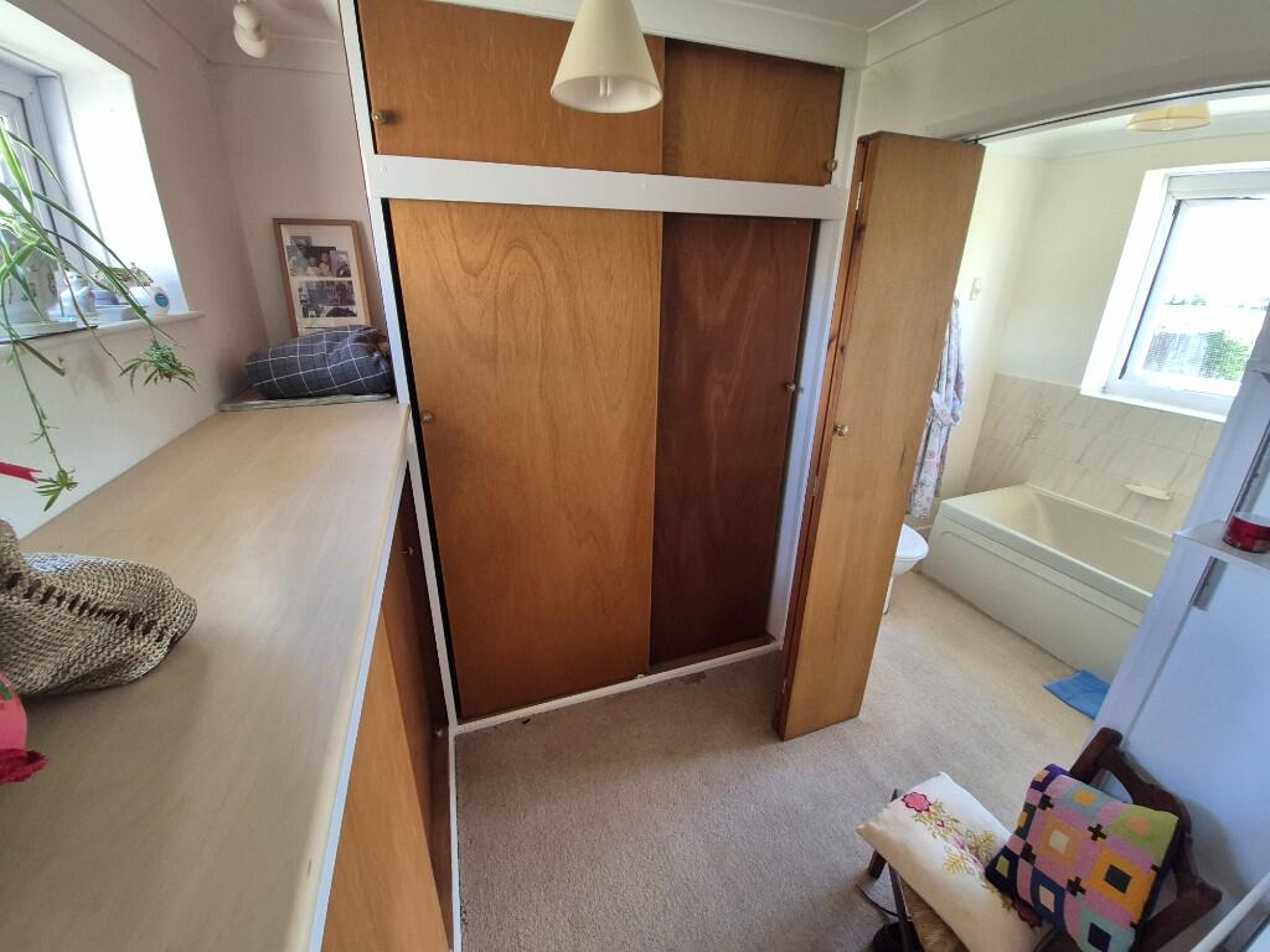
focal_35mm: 13
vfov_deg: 89.9
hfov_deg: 106.2
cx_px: 635
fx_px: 477
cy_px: 476
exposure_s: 1/50
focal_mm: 1.74
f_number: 2.2
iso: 125
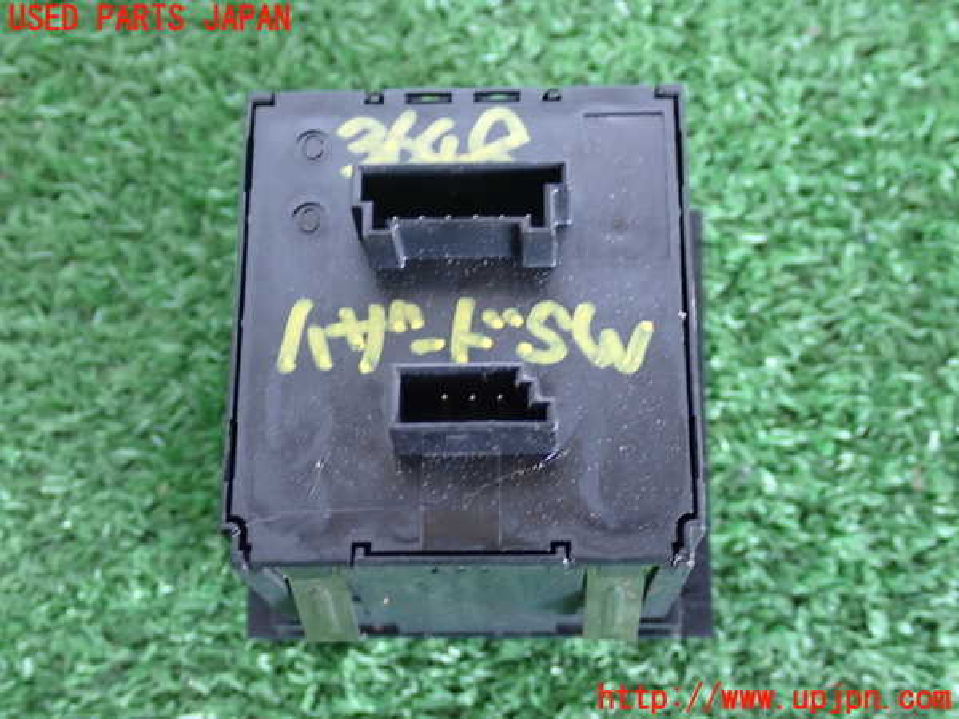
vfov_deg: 29.1
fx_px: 1385
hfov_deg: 38.2
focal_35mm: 50
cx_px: 480
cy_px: 360
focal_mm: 9.01
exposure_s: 1/20
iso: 800
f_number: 3.2
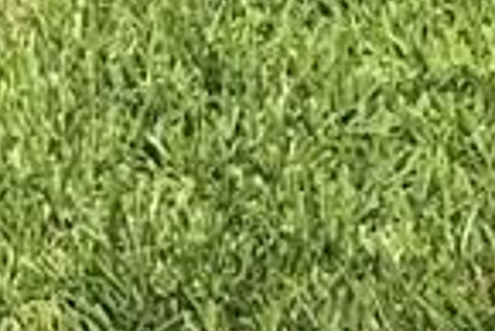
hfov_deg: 8.2
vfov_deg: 5.7
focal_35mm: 213
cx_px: -993
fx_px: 2932
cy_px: -928
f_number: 2.2
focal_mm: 4.15
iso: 25
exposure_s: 1/2198
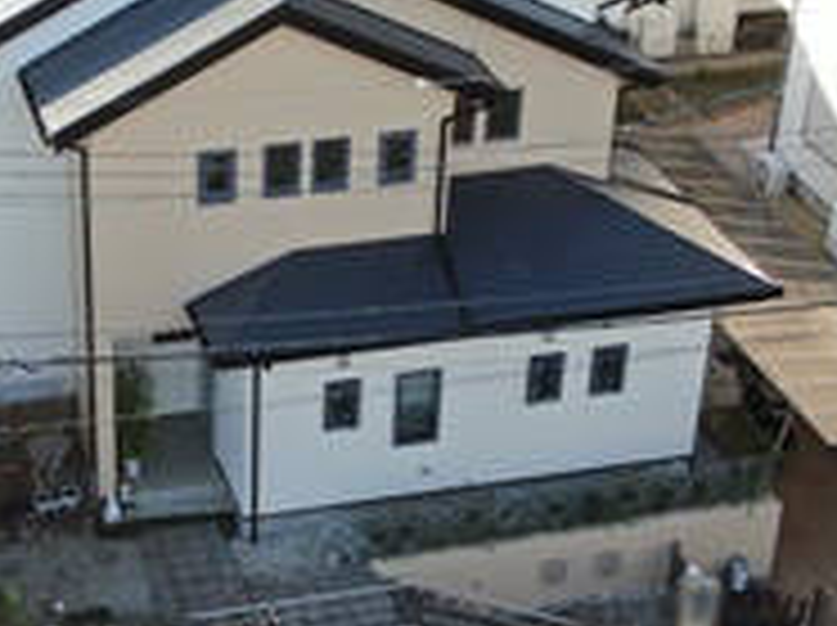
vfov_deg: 18.1
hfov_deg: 23.9
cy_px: 248
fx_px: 1956
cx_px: 202
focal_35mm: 81
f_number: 3.6
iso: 100
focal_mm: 7.39
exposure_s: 1/160
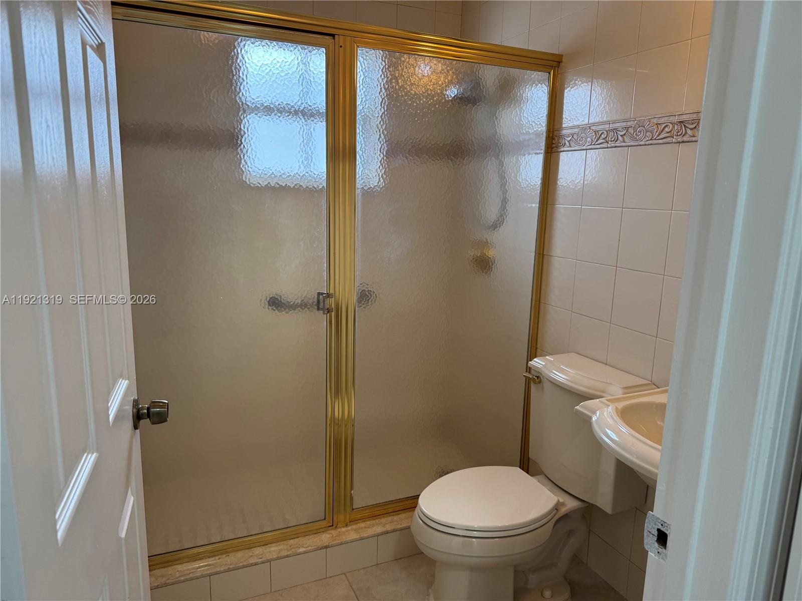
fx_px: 556
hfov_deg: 71.6
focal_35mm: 24
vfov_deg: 56.8
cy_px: 300
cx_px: 401
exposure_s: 1/126
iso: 100
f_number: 1.78
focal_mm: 6.76
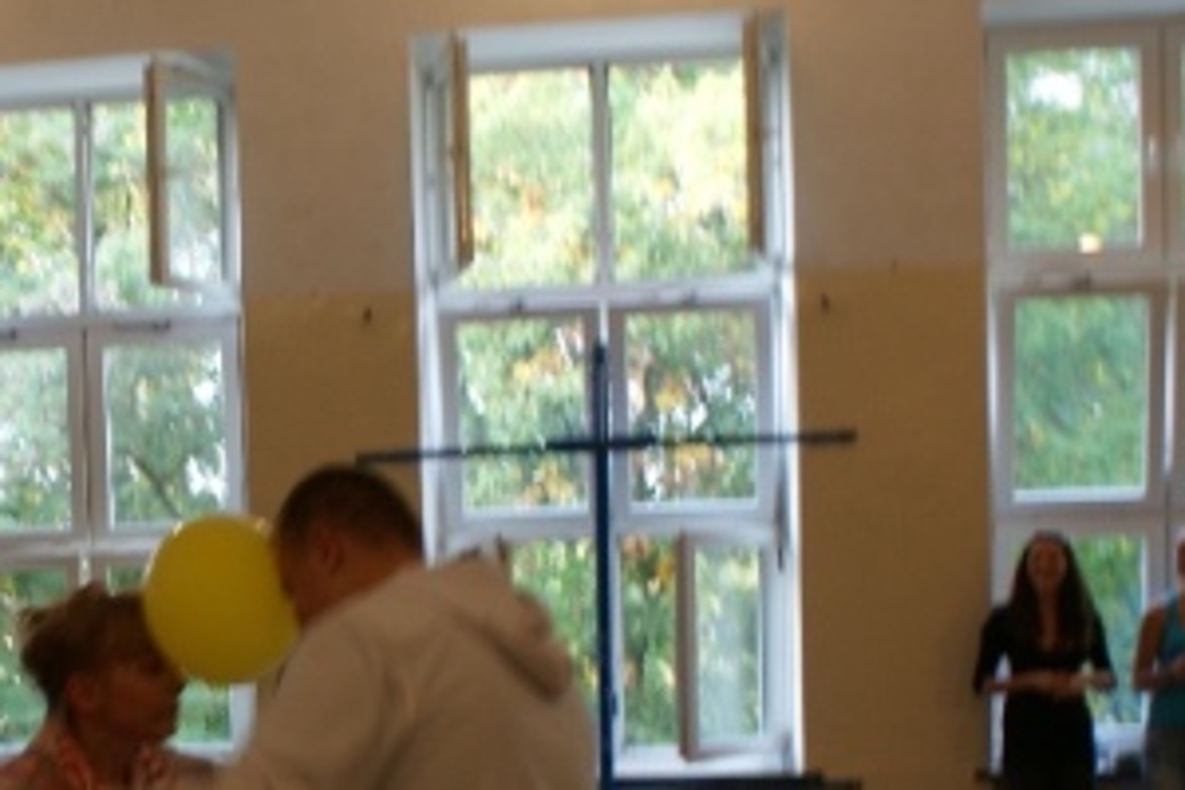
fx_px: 2107
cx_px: 261
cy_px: 756
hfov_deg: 30.7
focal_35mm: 64
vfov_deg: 20.7
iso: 160
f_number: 4
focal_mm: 20
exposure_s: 1/30
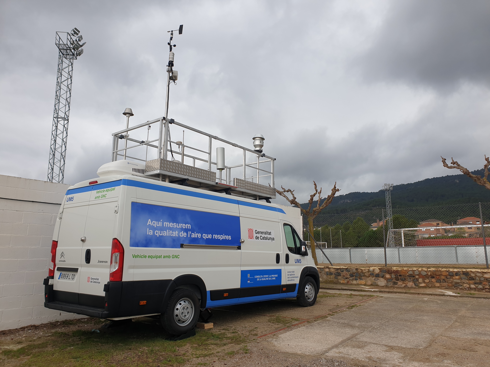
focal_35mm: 26
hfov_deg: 67.3
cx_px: 245
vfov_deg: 53.1
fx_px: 368
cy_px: 184
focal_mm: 4.3
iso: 50
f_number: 2.4
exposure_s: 1/326
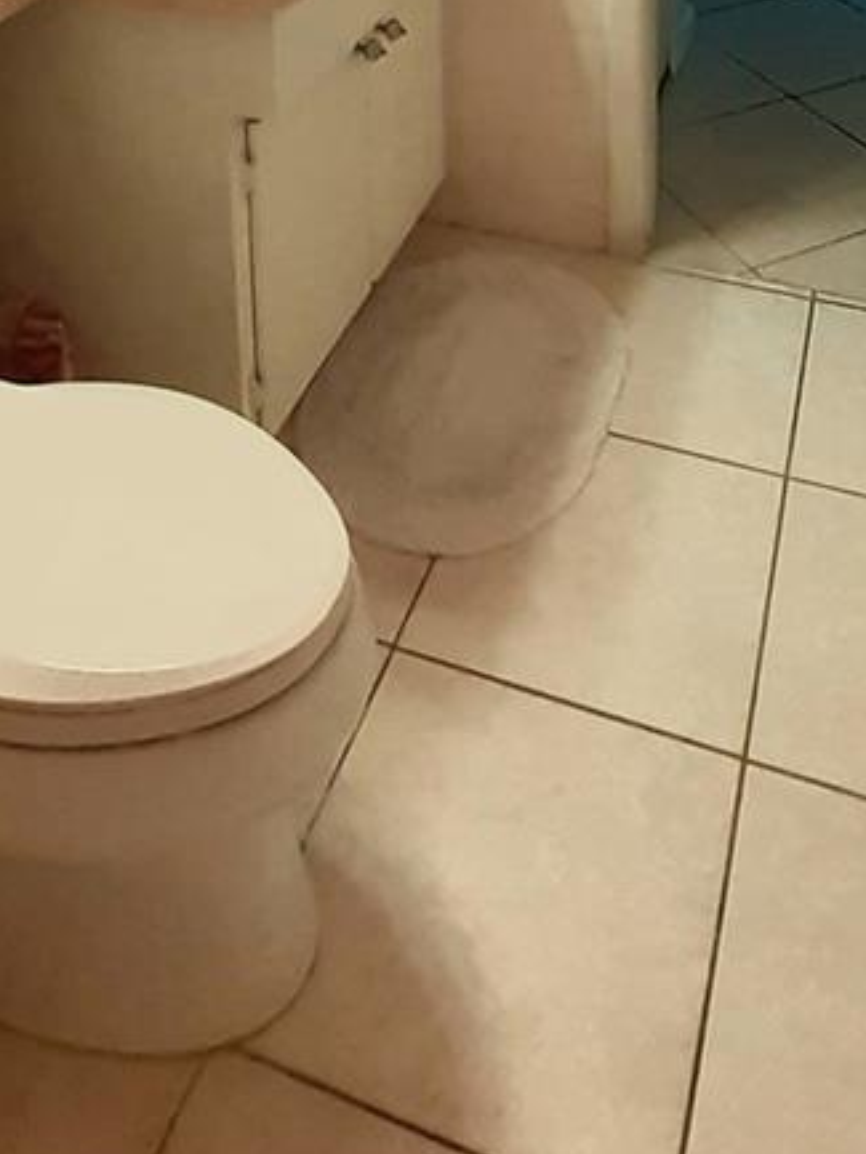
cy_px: -290
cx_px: 426
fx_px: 1200
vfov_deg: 36.7
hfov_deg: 39.7
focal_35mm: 36
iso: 64
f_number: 2.2
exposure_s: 1/40
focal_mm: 1.13
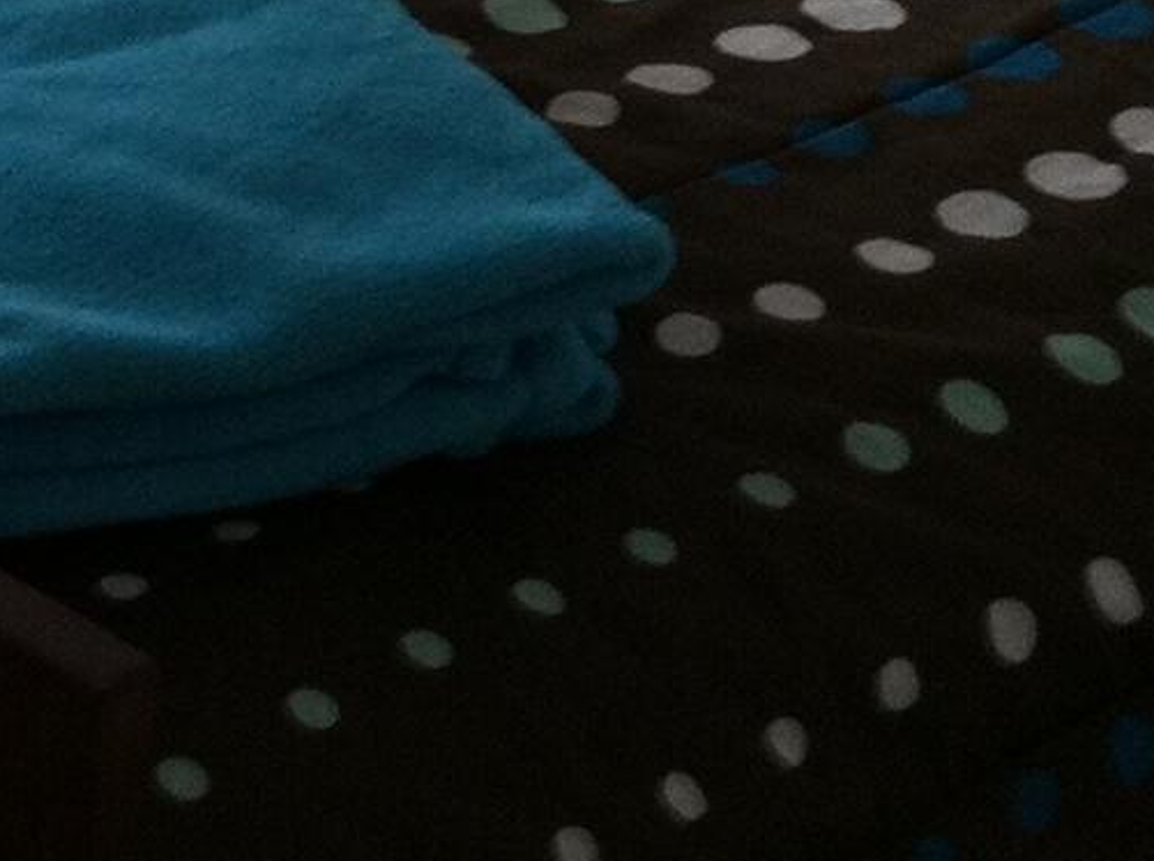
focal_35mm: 181
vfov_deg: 7.7
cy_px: -1094
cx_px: -636
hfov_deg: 10.5
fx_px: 6024
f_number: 2.8
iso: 100
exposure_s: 1/17
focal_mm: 3.85
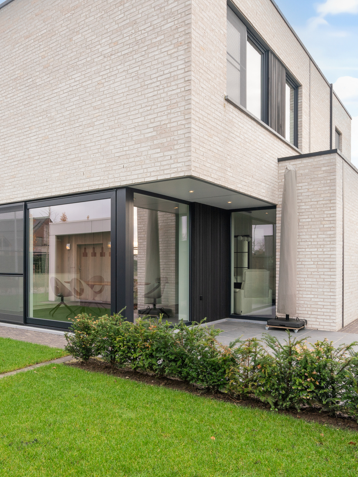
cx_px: 141
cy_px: 271
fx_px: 400
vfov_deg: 61.4
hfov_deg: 47.9
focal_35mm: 29
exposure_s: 1/25
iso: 250
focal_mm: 16
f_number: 11
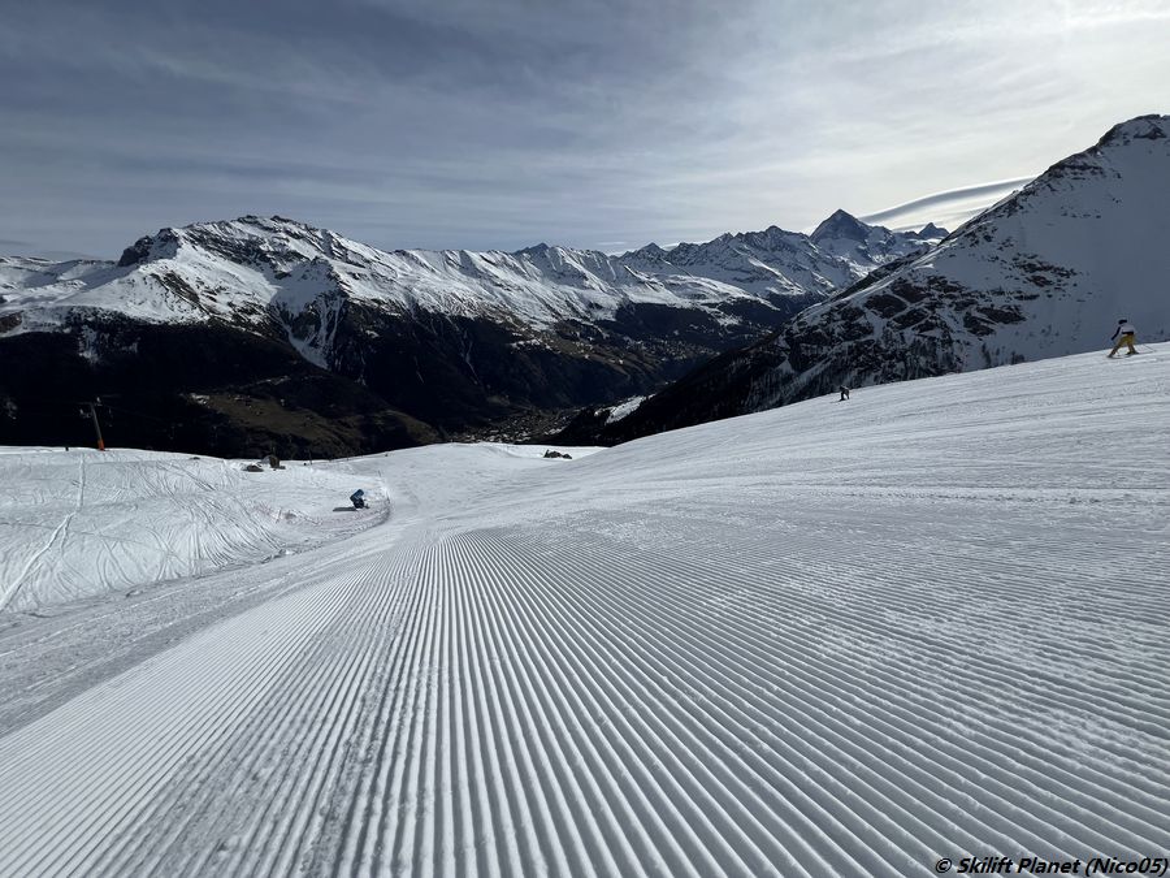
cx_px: 585
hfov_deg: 106.2
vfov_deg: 89.9
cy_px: 439
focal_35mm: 13
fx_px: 439
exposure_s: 1/5236
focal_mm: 1.57
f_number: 1.8
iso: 32
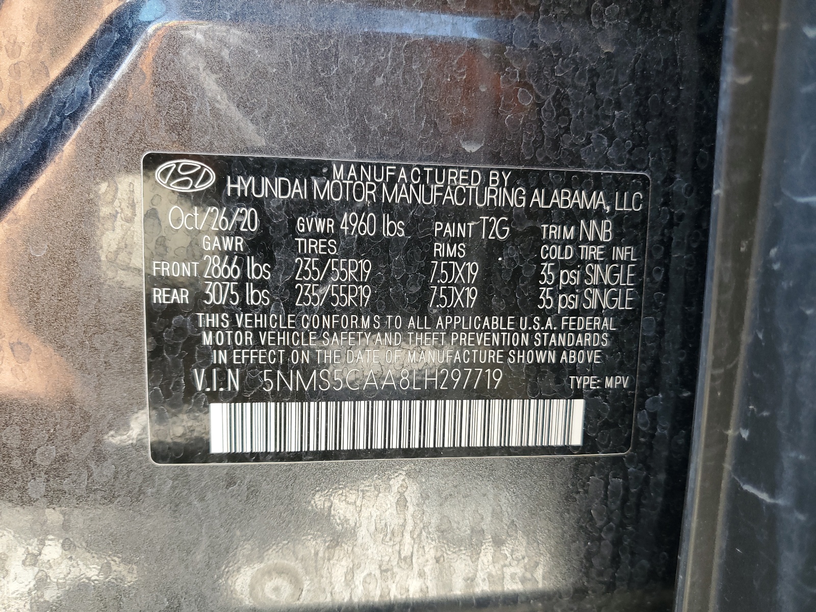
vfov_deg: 53.1
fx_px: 613
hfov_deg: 67.3
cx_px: 408
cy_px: 306
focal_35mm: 26
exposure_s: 1/120
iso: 58
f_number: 1.5
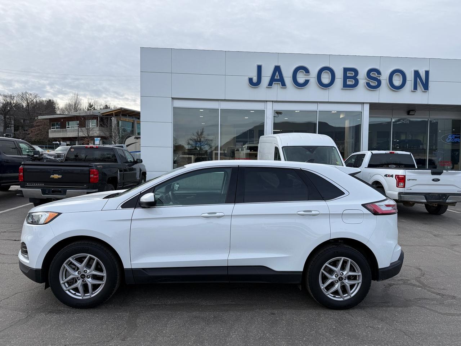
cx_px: 230
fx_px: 320
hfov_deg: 71.6
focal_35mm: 24
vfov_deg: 56.8
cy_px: 173
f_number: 1.78
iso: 80
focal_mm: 6.76
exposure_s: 1/2053
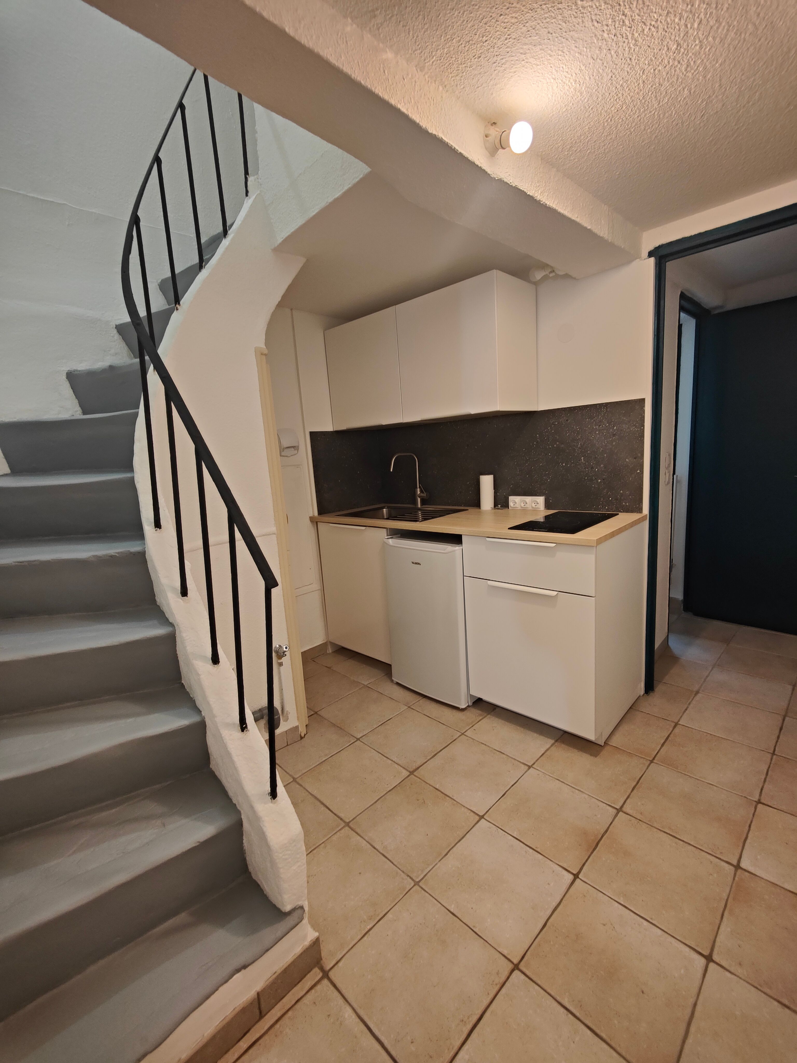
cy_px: 532
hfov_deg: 81.7
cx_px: 398
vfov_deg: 98.2
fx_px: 460
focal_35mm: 15
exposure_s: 1/50
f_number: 2.2
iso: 400
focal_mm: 3.5
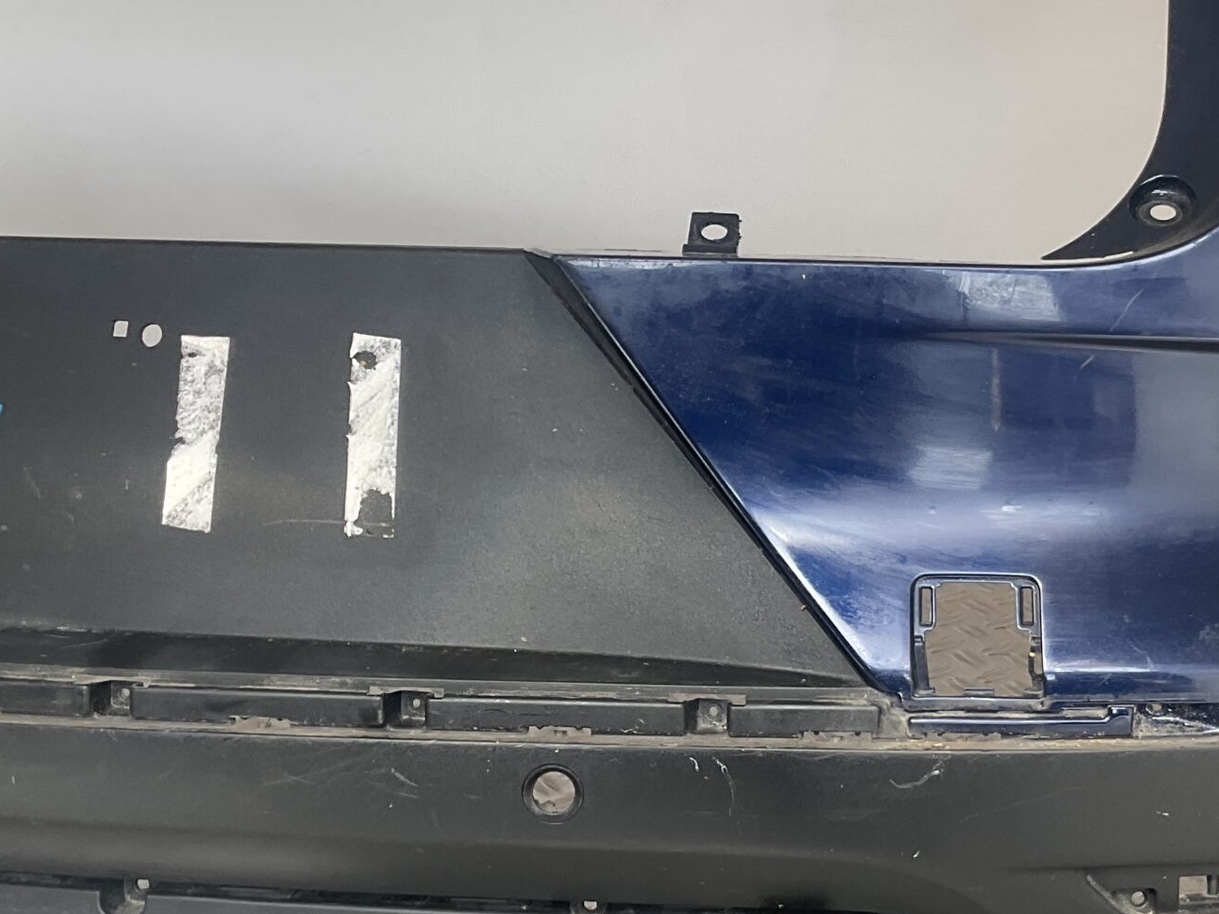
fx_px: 2008
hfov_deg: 33.5
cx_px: 805
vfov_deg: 25.6
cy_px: 329
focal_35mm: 57
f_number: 1.8
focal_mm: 3
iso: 16
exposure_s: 1/143
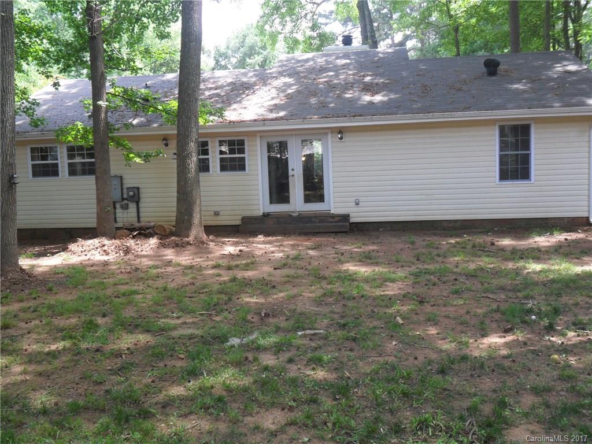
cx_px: 296
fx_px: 633
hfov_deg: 50.1
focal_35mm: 37
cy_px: 222
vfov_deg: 38.7
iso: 100
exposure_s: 1/60
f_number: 4
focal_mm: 6.6
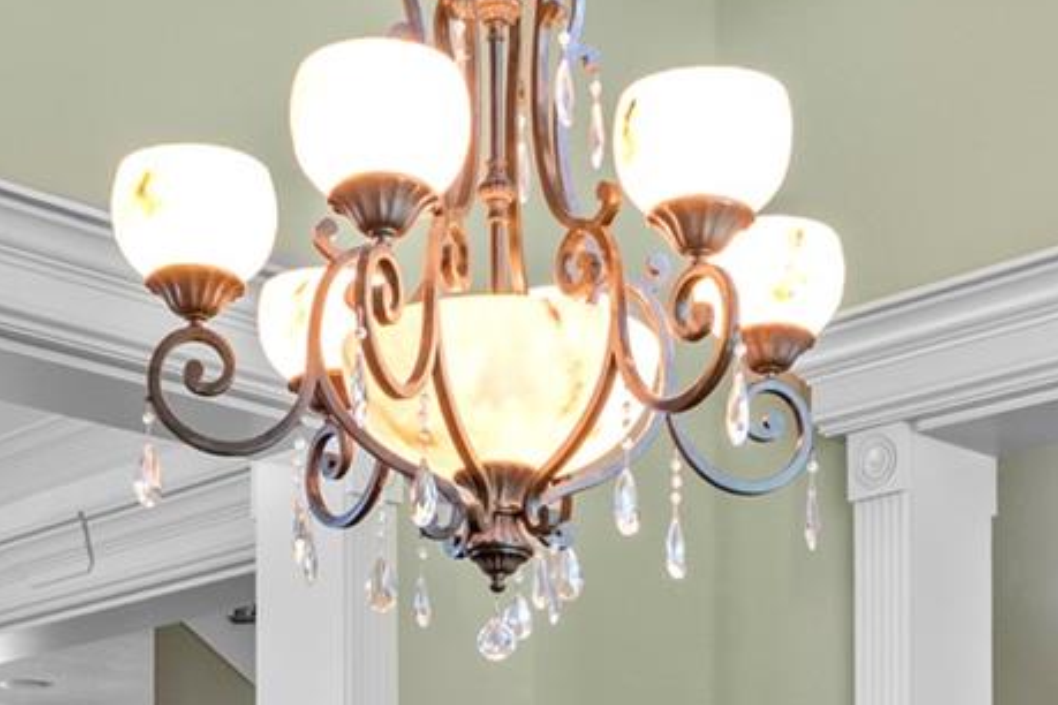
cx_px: 475
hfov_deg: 30.1
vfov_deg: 18.1
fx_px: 1969
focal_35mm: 67
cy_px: 1063
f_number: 11
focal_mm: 10
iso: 250
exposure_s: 4
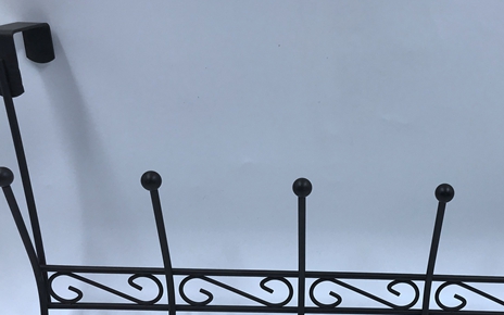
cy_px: 242
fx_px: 659
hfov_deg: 40.9
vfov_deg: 26.5
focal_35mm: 48
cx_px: 366
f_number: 1.8
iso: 20
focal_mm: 3.99
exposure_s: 1/231
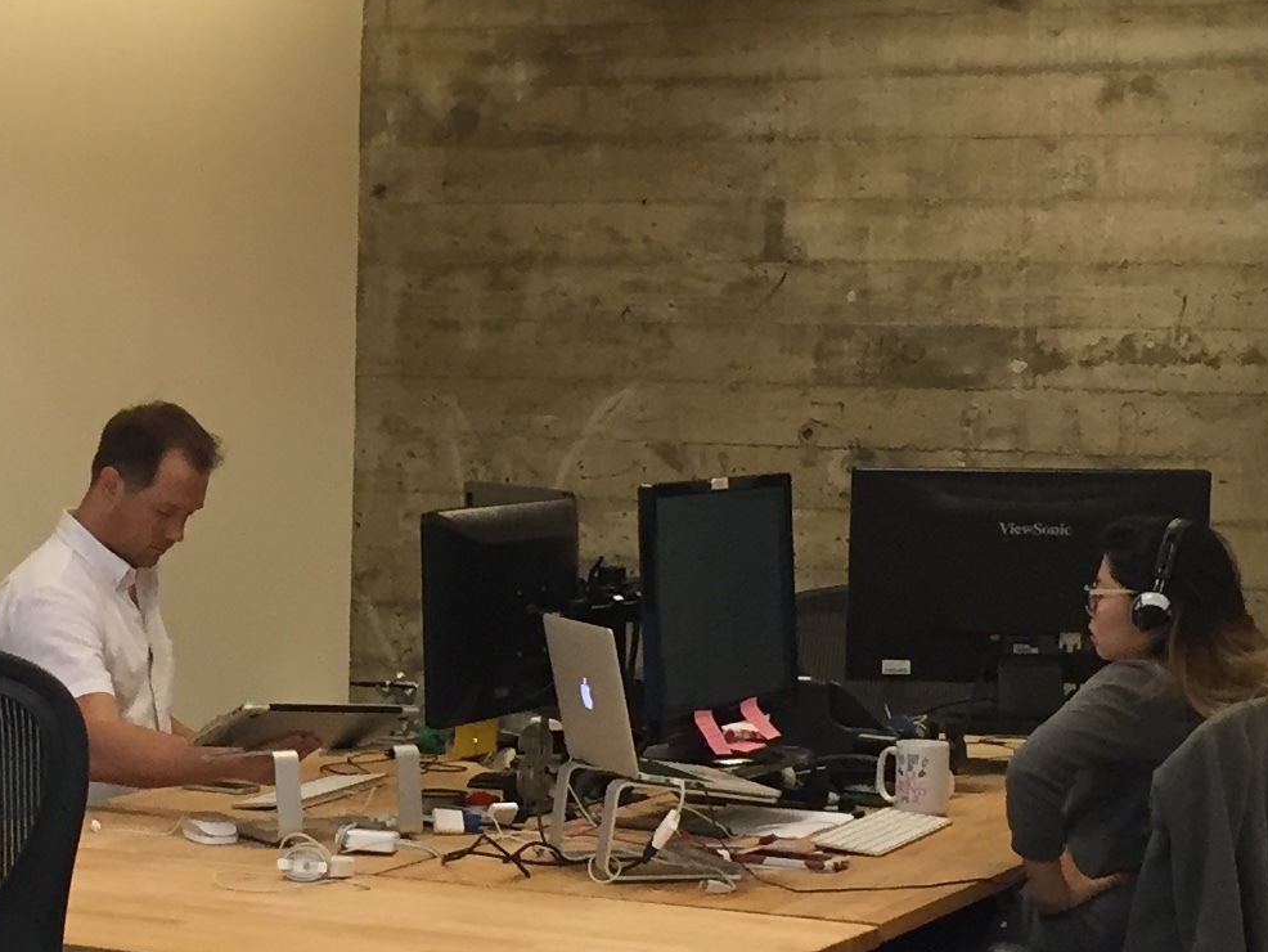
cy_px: 325
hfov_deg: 20.2
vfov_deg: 15.4
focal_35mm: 96
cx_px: 215
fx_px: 3517
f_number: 2.2
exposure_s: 1/30
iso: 40
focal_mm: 4.15
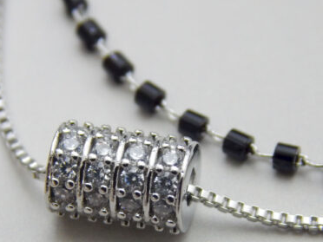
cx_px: 146
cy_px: 194
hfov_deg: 7.7
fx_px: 2407
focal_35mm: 258
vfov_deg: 5.8
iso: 500
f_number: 5.1
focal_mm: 28.7
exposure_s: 1/15
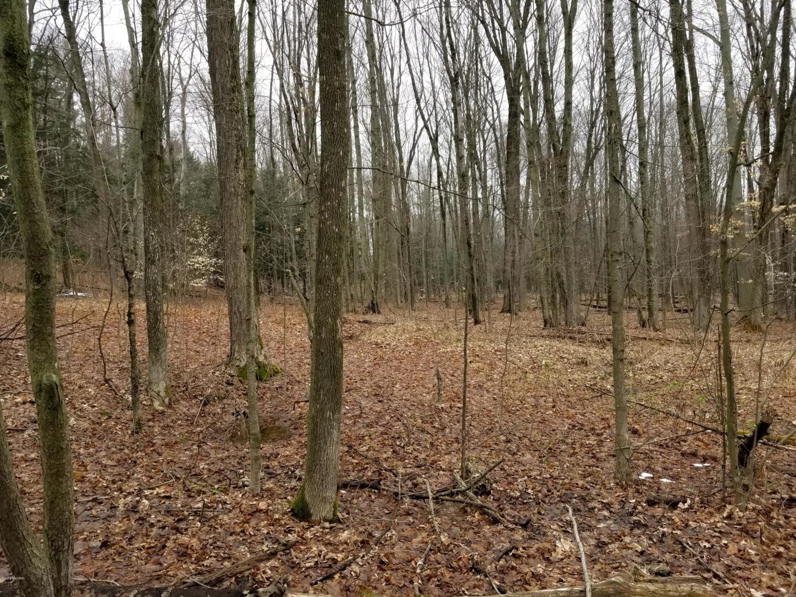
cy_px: 298
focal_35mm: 26
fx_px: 598
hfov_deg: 67.3
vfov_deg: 53.1
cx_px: 398
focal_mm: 4.25
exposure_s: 1/263
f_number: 1.7
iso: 50
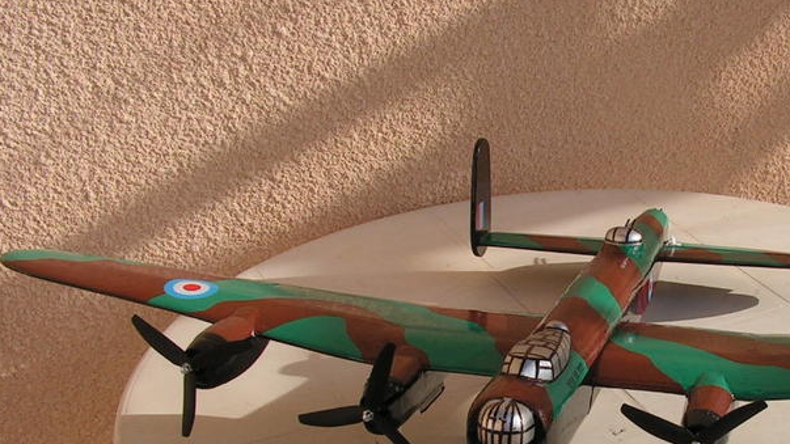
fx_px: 1361
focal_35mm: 65
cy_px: 380
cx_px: 609
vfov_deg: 18.3
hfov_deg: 31.7
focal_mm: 6
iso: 64
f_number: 4.8
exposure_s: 1/640
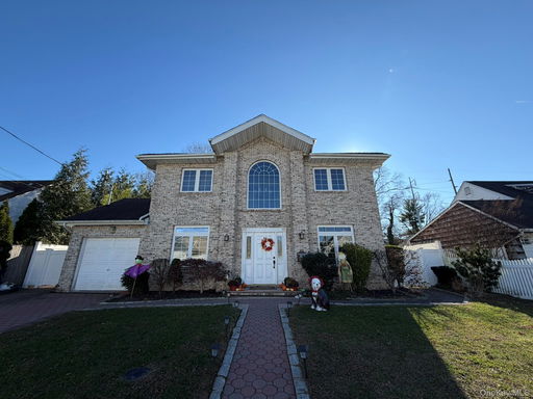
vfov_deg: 85.7
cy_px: 200
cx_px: 266
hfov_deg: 102.1
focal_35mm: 14
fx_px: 216
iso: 32
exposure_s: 1/770
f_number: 2.2
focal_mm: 2.22
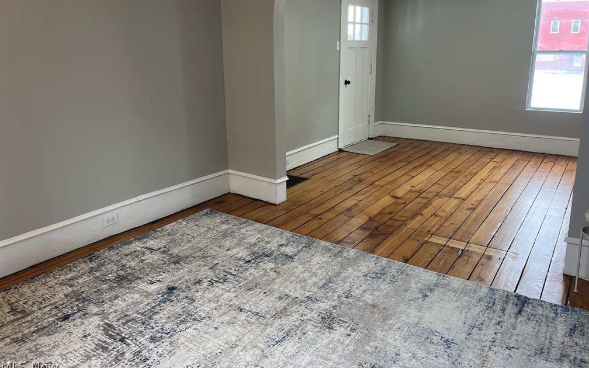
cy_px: 152
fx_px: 449
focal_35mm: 28
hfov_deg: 66.5
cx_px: 297
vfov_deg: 44.4
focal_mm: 5.1
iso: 80
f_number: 1.6
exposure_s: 1/60
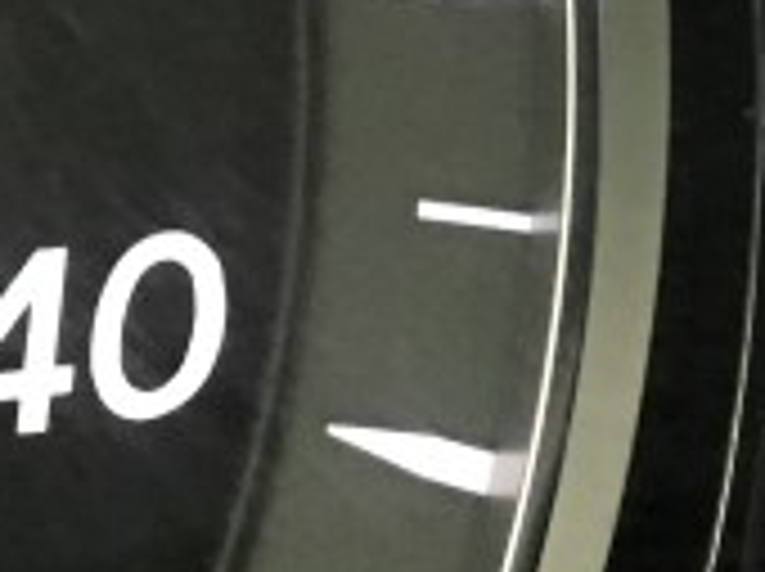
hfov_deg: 11.3
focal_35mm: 175
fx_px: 3862
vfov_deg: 8.4
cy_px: -162
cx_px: 621
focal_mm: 4.15
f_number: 2.2
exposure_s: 1/15
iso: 250
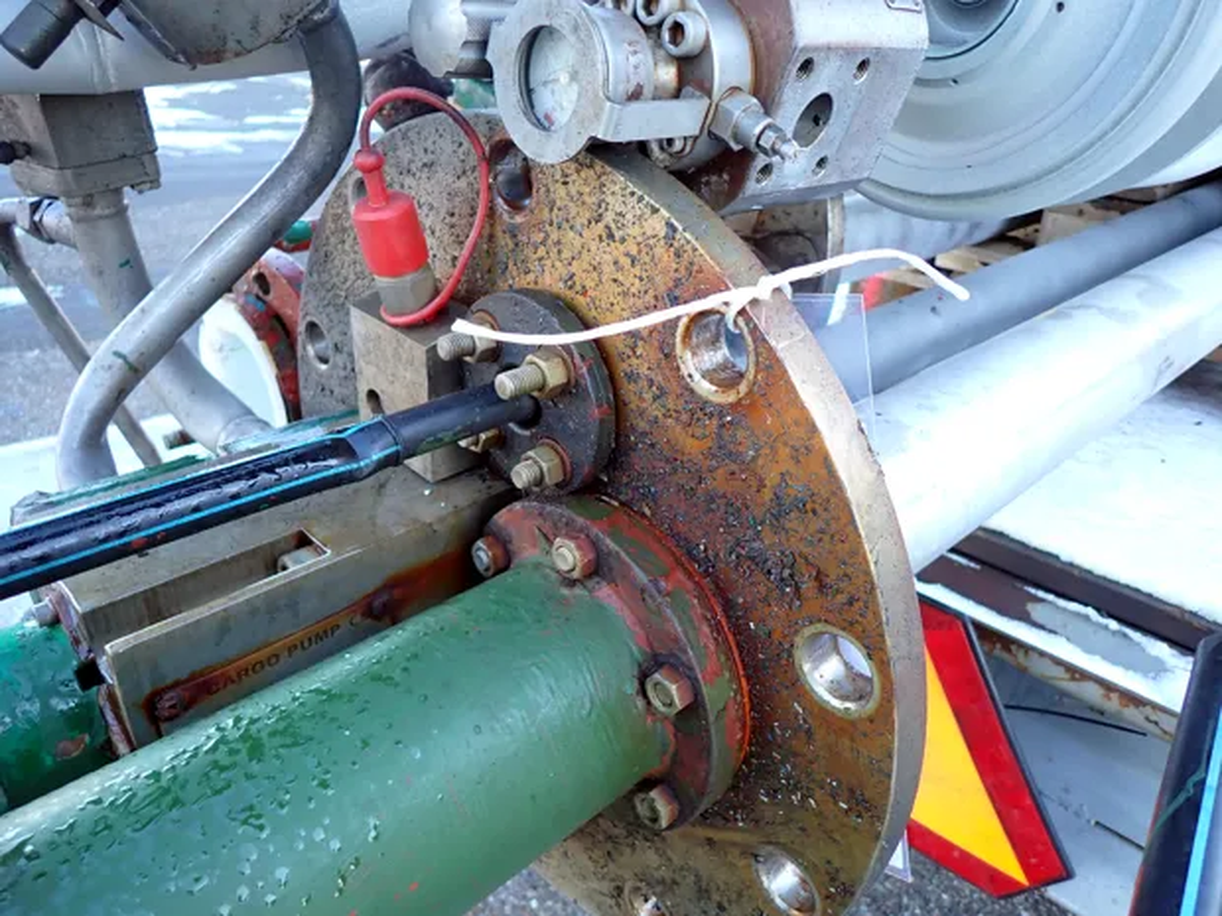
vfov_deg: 54.9
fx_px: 883
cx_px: 611
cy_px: 458
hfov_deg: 69.4
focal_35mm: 25
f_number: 2
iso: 200
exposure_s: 1/125
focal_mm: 4.5
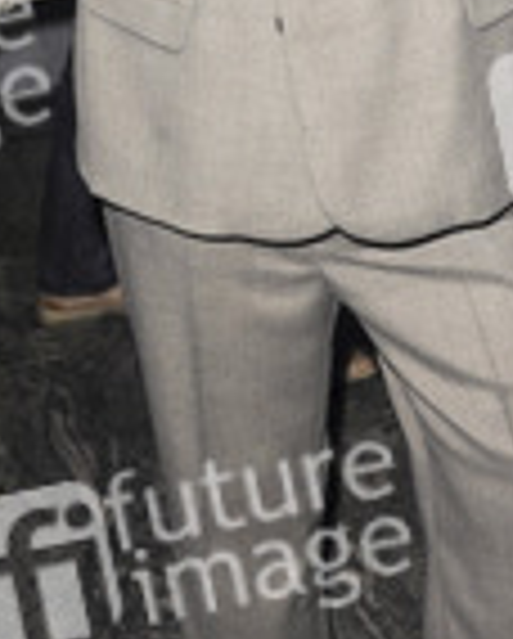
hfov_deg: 13.3
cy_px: -126
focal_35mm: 116
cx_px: 313
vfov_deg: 15.9
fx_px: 2197
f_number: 5.6
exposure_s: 1/160
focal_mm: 44
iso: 1000
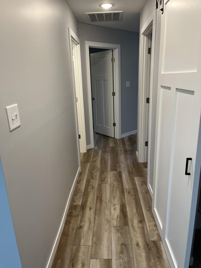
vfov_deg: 67.3
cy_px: 134
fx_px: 201
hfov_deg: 53.1
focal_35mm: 26
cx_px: 100
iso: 125
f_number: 1.6
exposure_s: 1/120
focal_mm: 5.1
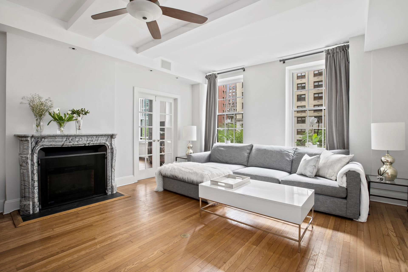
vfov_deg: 73.7
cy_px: 136
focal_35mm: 16
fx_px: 181
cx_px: 204
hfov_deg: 96.7
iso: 200
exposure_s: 8
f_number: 8
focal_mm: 16
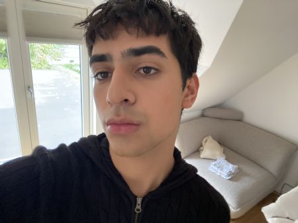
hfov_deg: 74.0
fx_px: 198
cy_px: 112
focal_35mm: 23
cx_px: 149
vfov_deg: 58.8
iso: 500
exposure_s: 1/30
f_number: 2.2
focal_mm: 2.71
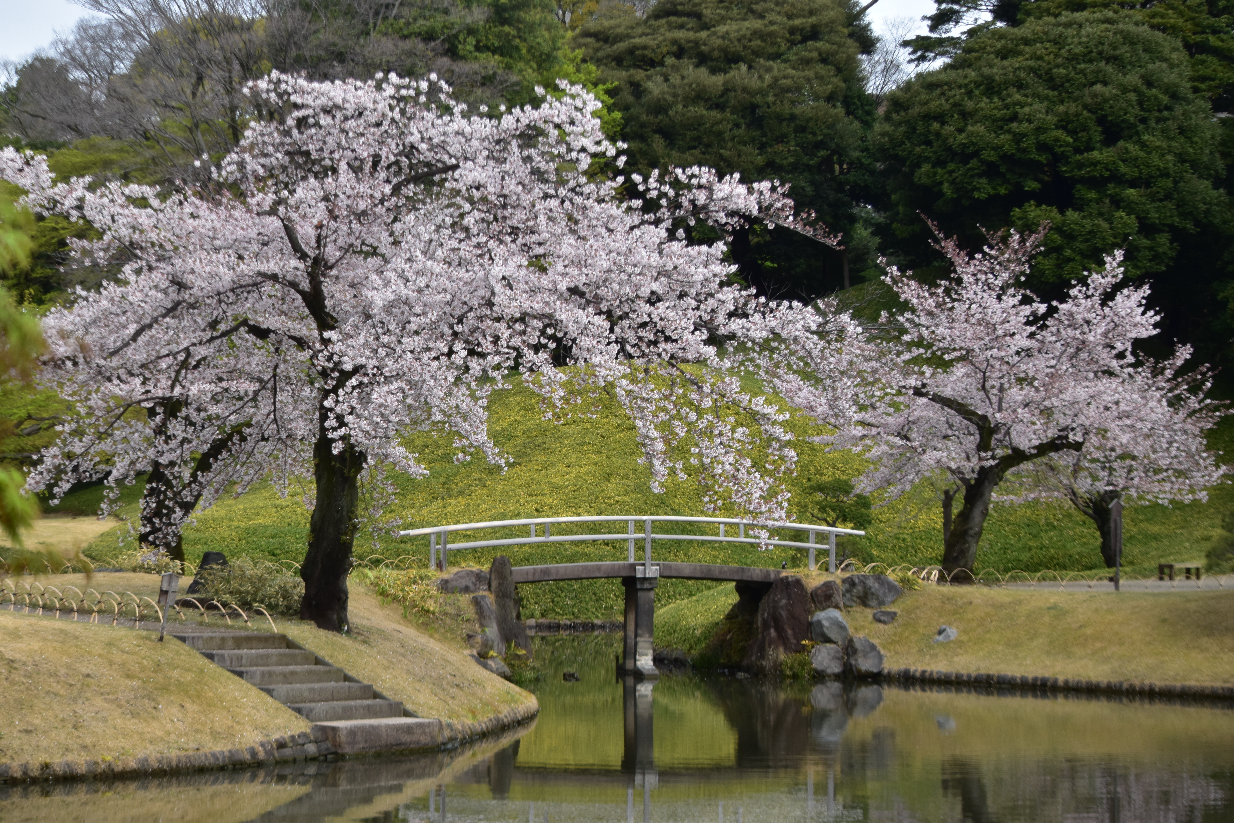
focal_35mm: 82
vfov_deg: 16.6
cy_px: 412
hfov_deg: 24.6
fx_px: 2828
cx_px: 617
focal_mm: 55
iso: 400
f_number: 11
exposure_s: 1/400
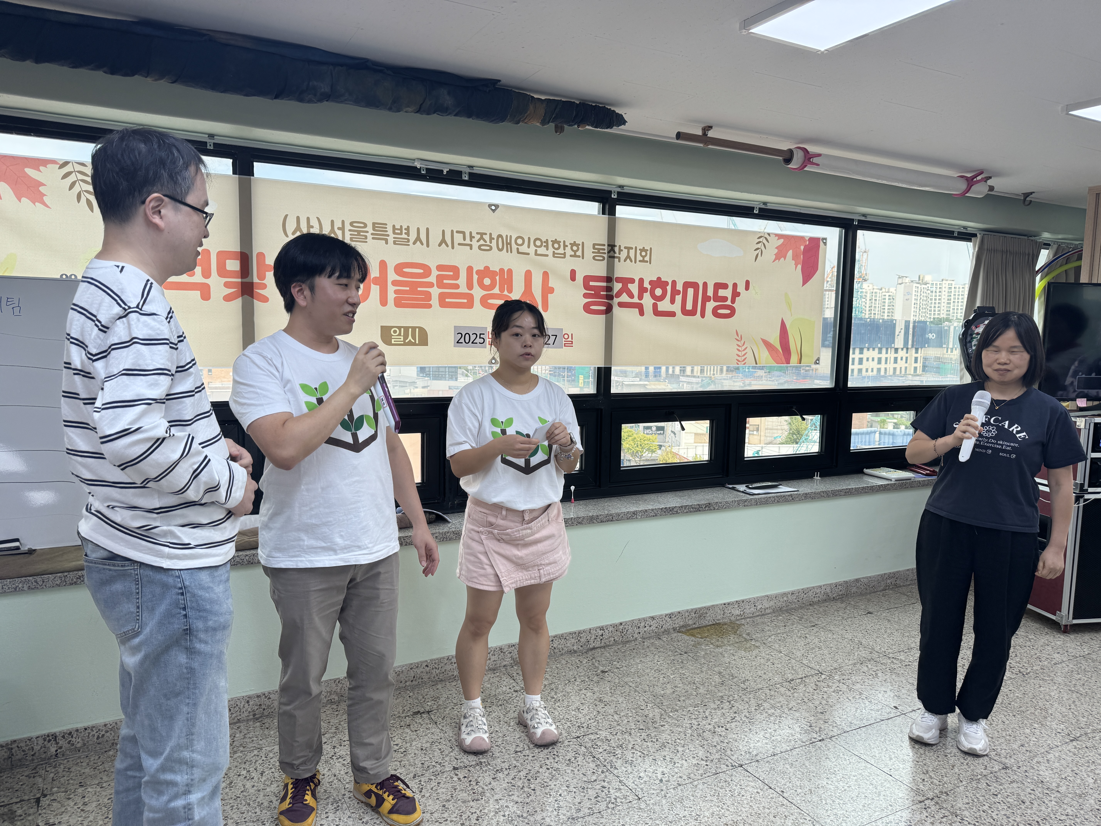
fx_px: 763
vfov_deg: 56.8
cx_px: 550
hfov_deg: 71.6
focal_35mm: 24
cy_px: 413
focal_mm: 6.76
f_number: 1.78
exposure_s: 1/244
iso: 64
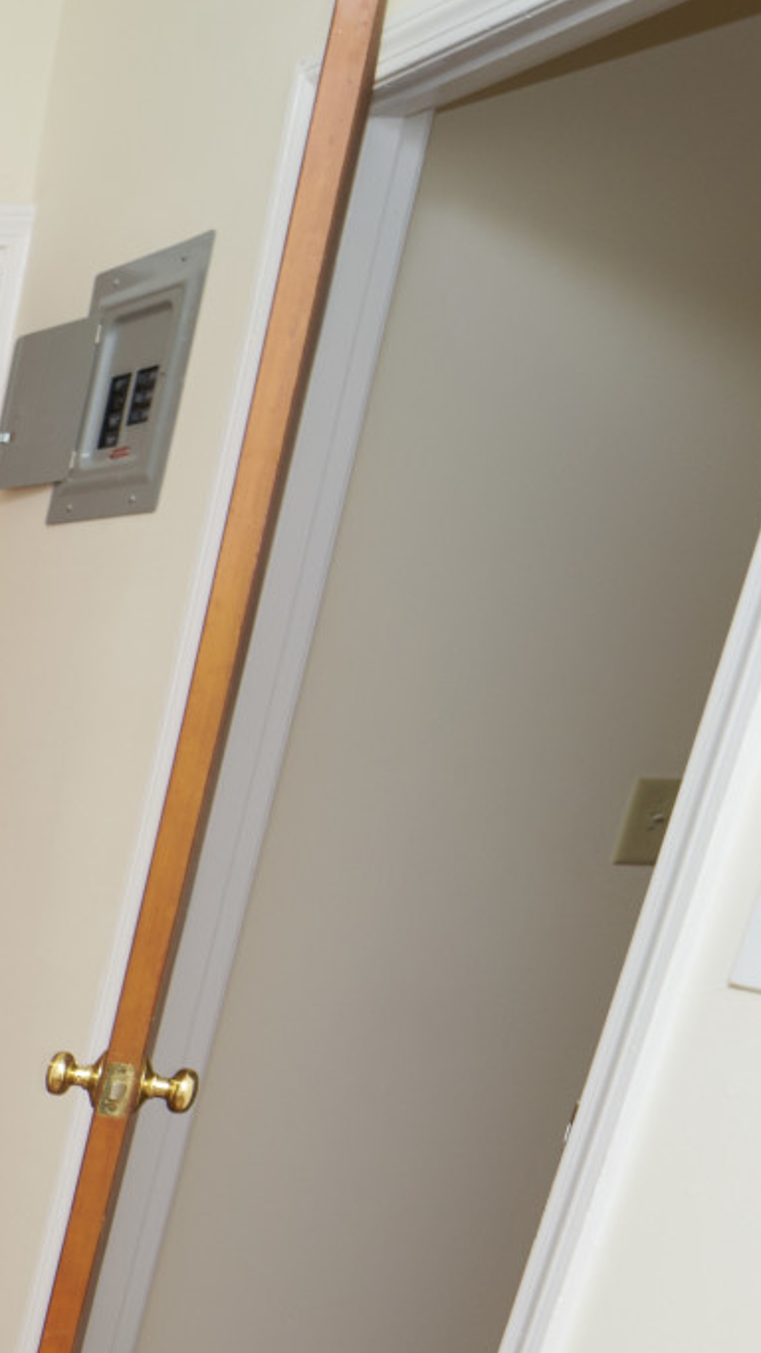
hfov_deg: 16.4
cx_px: -941
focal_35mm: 44
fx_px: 1579
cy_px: 1234
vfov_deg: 42.3
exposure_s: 1/13
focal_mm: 14
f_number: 7.1
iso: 400
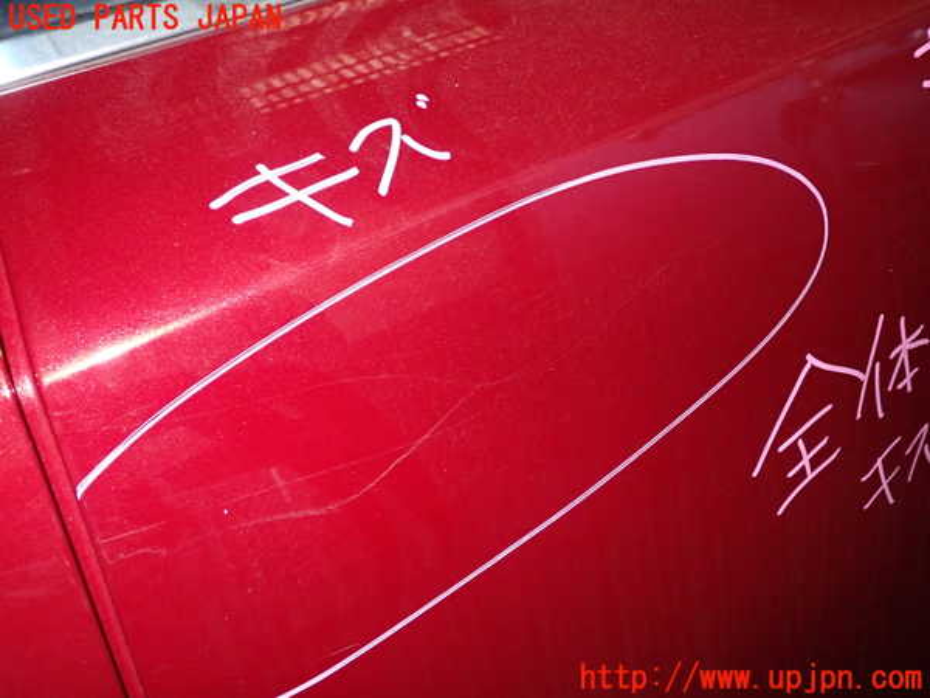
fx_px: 806
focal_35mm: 30
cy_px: 349
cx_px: 465
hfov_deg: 60.0
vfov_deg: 46.8
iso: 800
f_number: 6.3
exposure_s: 1/30
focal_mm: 5.4
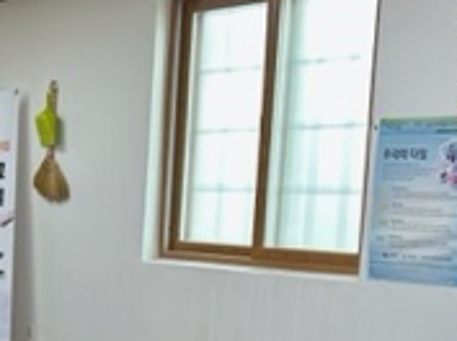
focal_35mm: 87
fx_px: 1146
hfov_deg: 21.1
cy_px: 390
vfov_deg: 16.3
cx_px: -83
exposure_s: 1/120
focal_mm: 6.86
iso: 100
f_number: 1.78
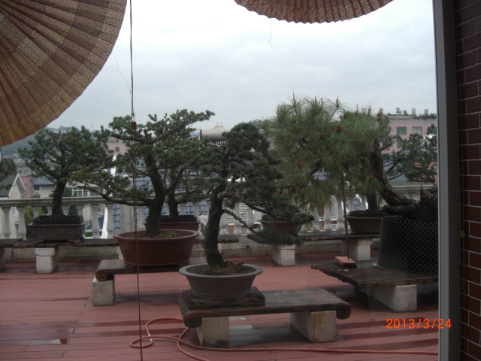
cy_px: 180
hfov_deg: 49.0
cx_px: 240
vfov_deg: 37.7
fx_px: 528
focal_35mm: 38
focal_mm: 7.9
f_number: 2.8
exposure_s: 1/400
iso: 80
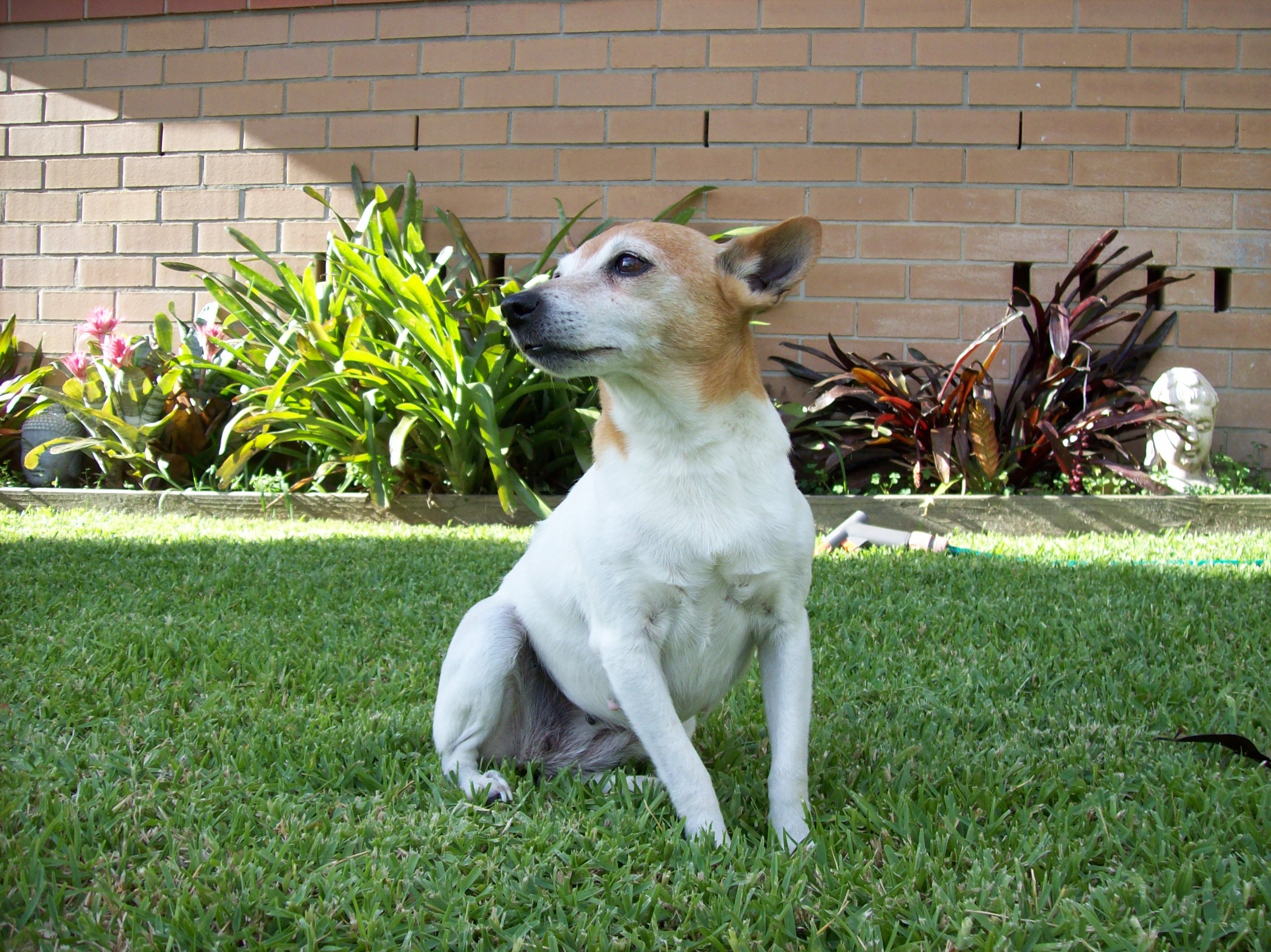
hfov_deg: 51.4
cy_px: 476
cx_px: 636
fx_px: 1321
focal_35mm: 36
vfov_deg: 39.6
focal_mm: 6
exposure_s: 1/308
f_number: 2.7
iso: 80
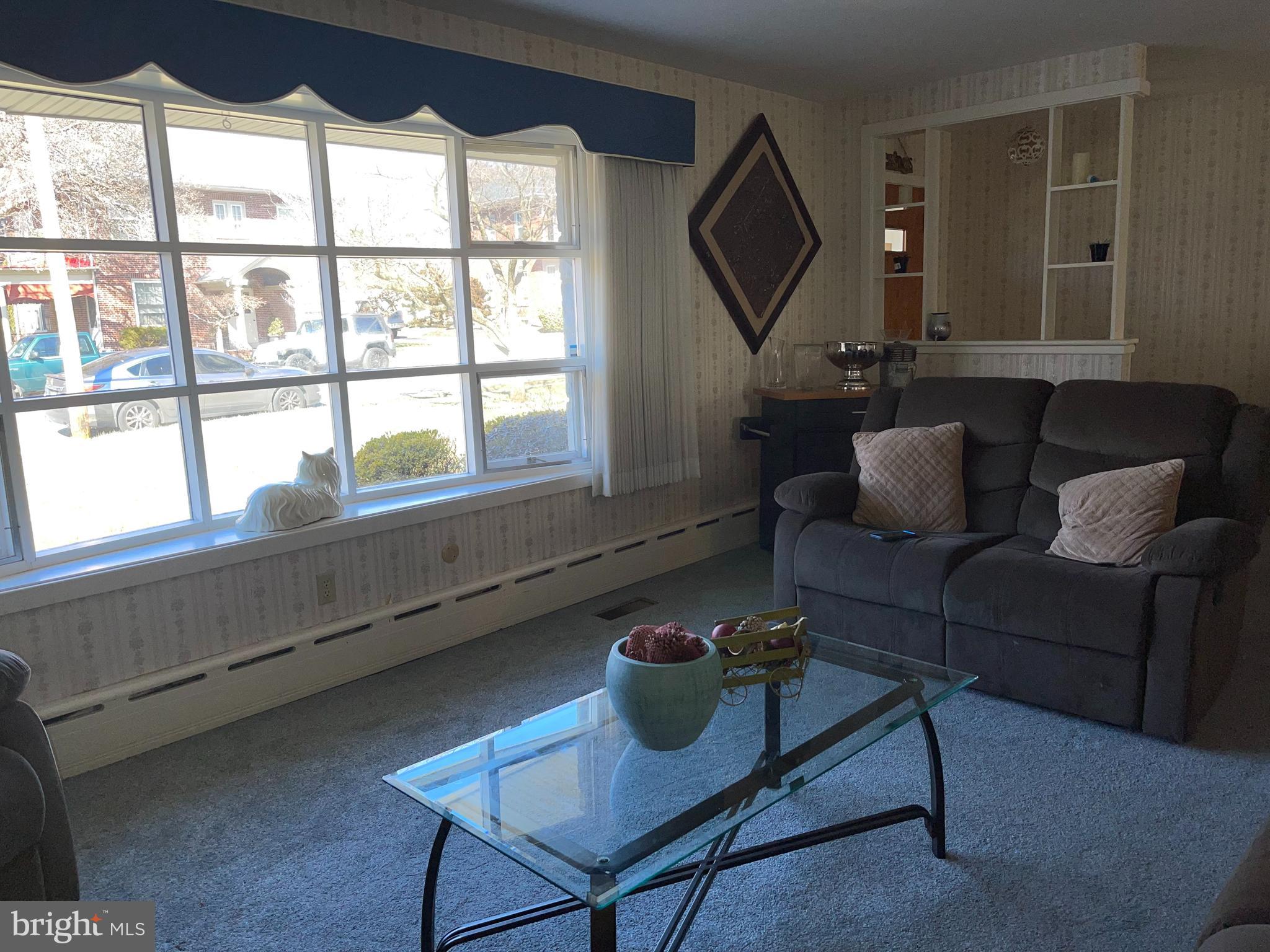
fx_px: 954
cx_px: 635
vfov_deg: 53.1
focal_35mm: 26
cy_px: 476
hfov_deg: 67.3
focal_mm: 5.1
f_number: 1.6
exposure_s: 1/254
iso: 32
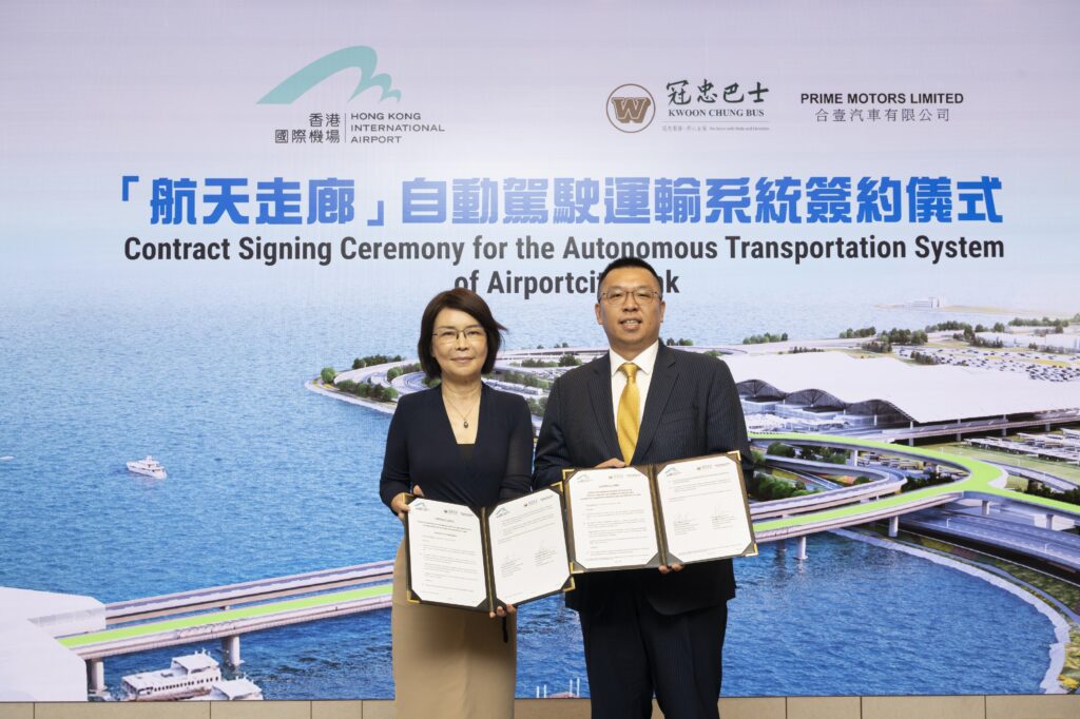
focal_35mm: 42
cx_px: 540
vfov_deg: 31.9
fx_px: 1260
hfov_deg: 46.4
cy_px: 360
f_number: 8
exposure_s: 1/125
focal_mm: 42
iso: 1600
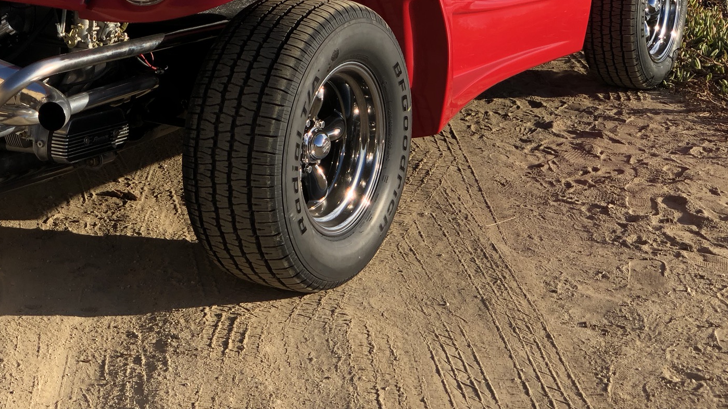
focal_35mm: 83
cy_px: 10
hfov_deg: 25.5
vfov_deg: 14.4
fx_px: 1602
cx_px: 236
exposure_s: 1/631
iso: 16
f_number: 2.4
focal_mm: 6
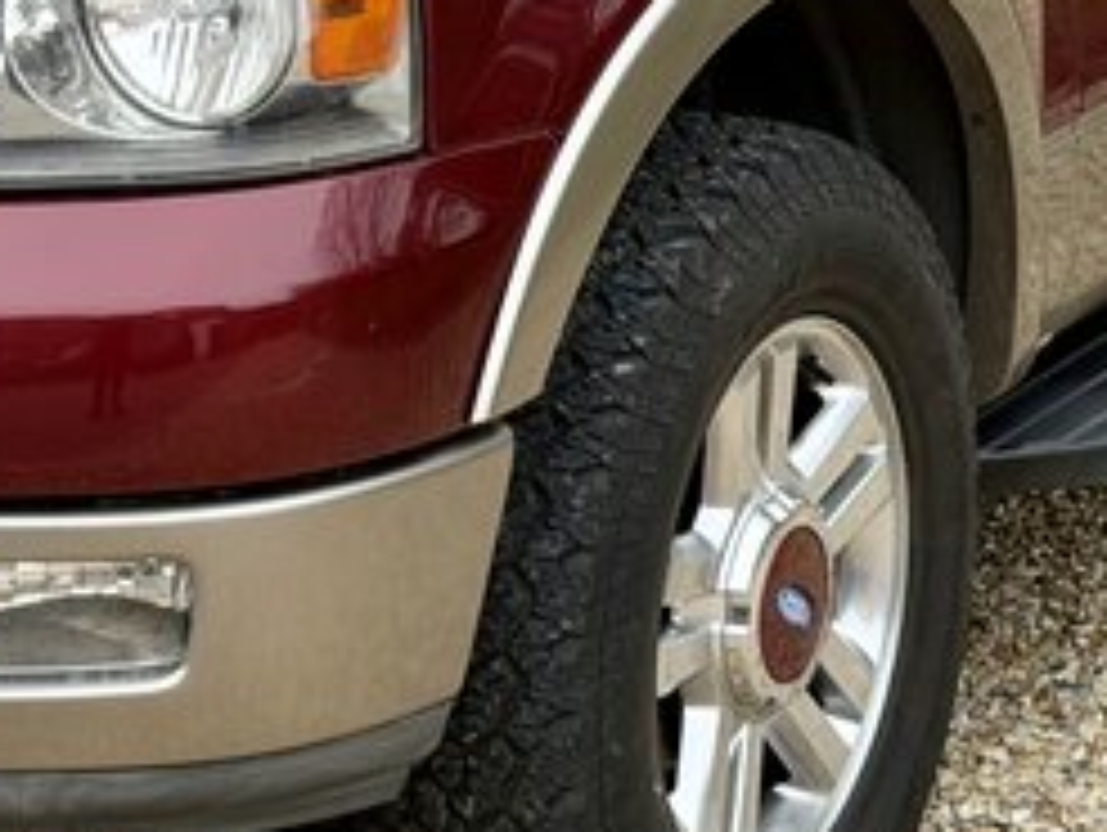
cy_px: 90
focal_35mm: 156
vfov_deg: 9.5
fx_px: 4994
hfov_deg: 12.6
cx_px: 369
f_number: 1.78
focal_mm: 6.76
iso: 80
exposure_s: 1/311
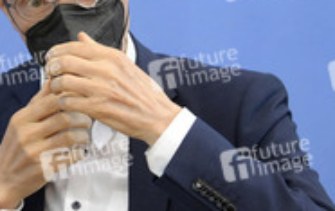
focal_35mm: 202
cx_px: 39
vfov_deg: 6.5
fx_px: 1848
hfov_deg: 10.3
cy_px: 115
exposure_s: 1/640
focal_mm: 82
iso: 4000
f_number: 5.6
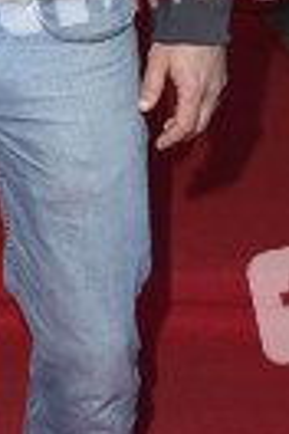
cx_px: -144
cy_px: -207
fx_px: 1276
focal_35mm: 106
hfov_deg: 12.3
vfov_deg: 17.4
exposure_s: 1/160
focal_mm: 35
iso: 640
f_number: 5.6
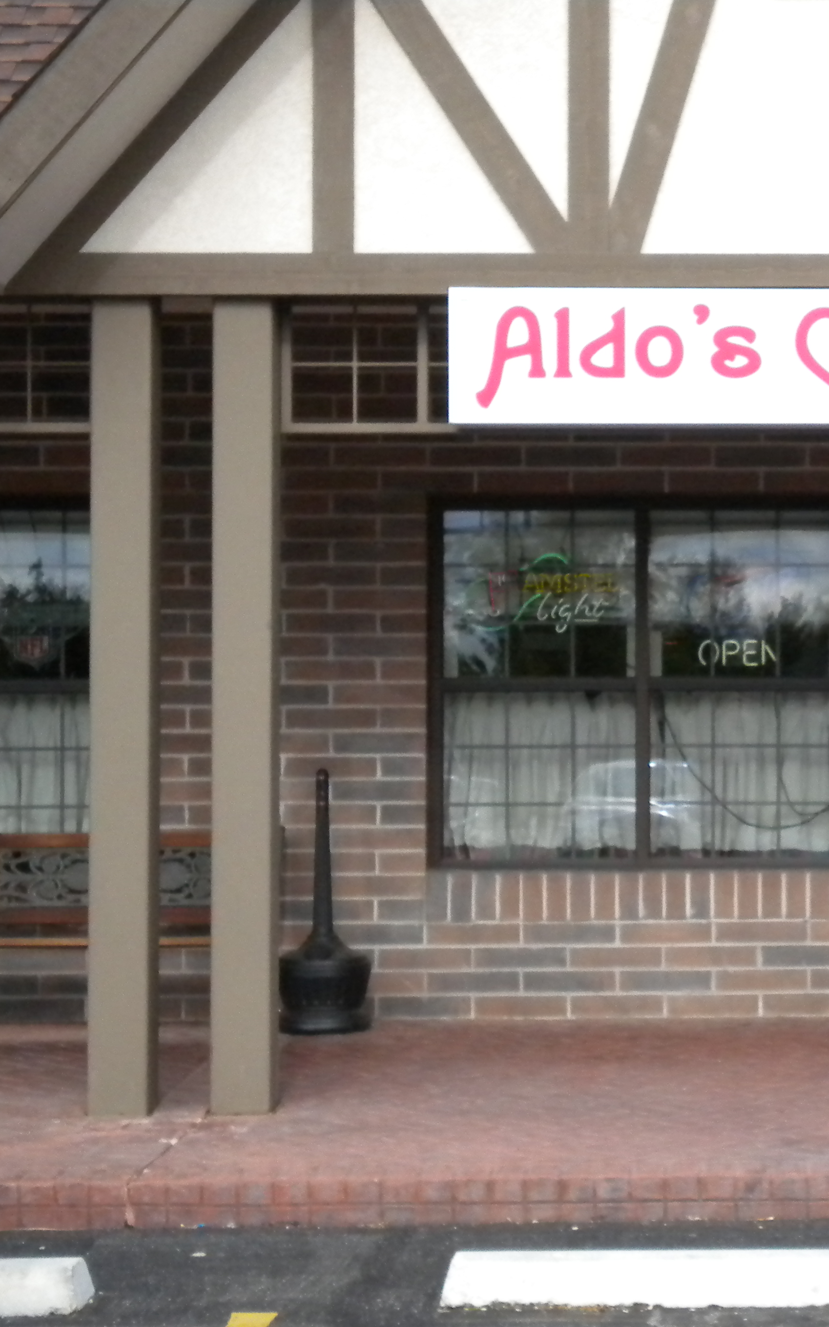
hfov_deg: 17.2
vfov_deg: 27.8
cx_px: 838
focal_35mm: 74
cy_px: 666
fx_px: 2675
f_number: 5.6
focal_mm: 9.3
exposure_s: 1/868
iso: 400
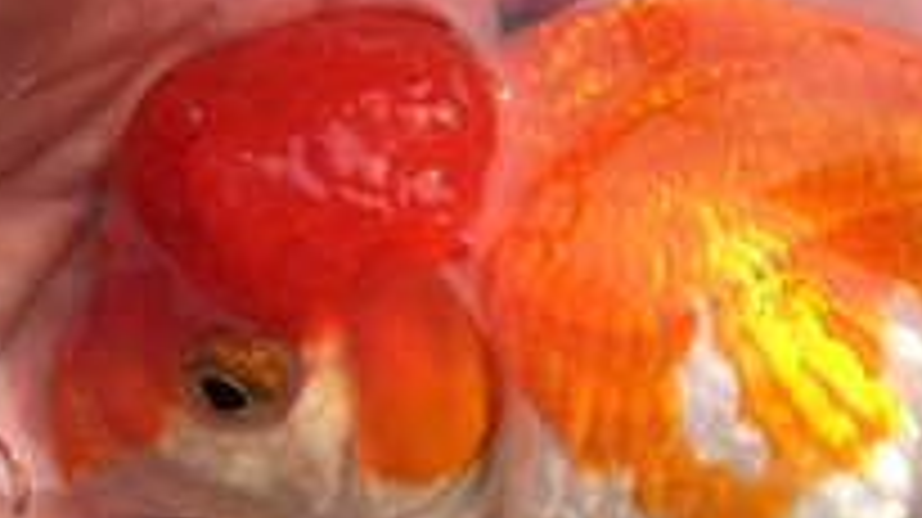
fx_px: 1881
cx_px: 621
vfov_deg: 15.6
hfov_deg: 27.4
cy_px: 223
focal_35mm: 77
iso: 32
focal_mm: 4.15
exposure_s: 1/732
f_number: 2.2
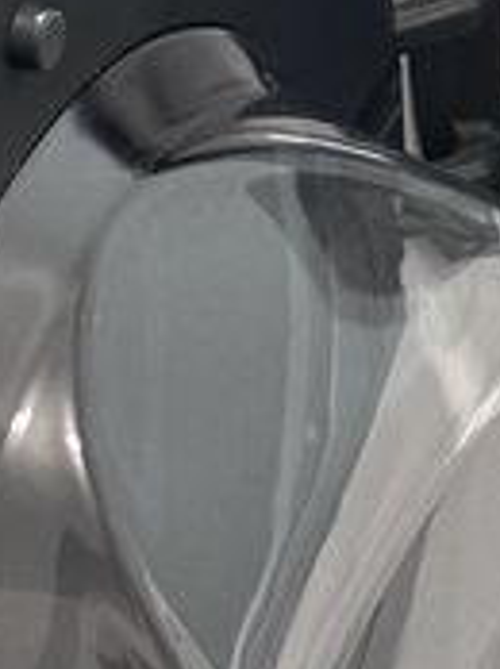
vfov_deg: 7.2
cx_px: 862
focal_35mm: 276
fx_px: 5329
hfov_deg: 5.3
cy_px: 54
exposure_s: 1/50
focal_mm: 6.86
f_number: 1.78
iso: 200
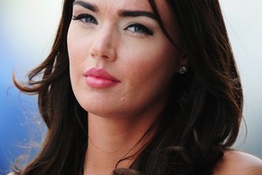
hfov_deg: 2.2
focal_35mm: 930
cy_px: 46
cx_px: 99
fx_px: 6775
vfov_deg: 1.5
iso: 250
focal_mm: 600
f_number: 4
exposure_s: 1/320
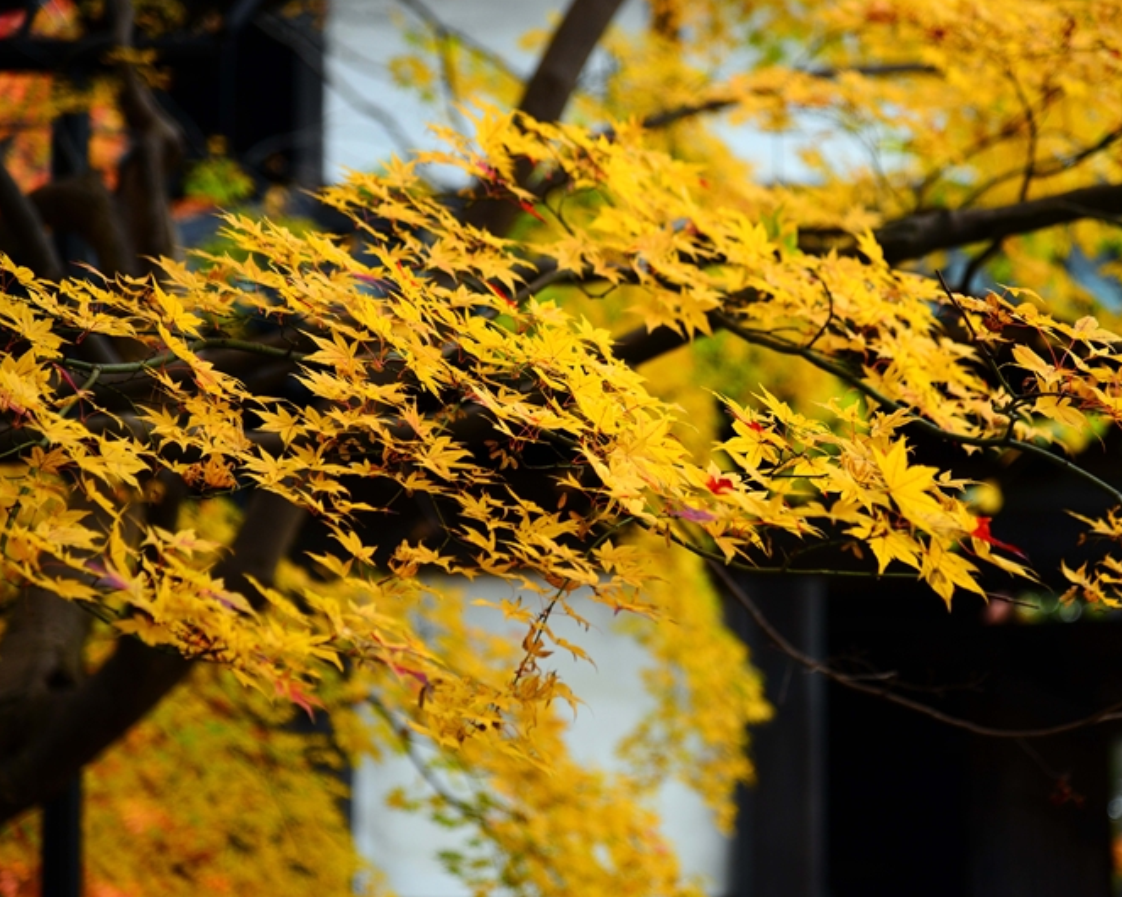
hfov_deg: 14.2
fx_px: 4515
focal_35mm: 136
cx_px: 611
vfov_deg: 11.3
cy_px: 448
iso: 800
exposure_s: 1/400
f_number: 4
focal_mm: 120
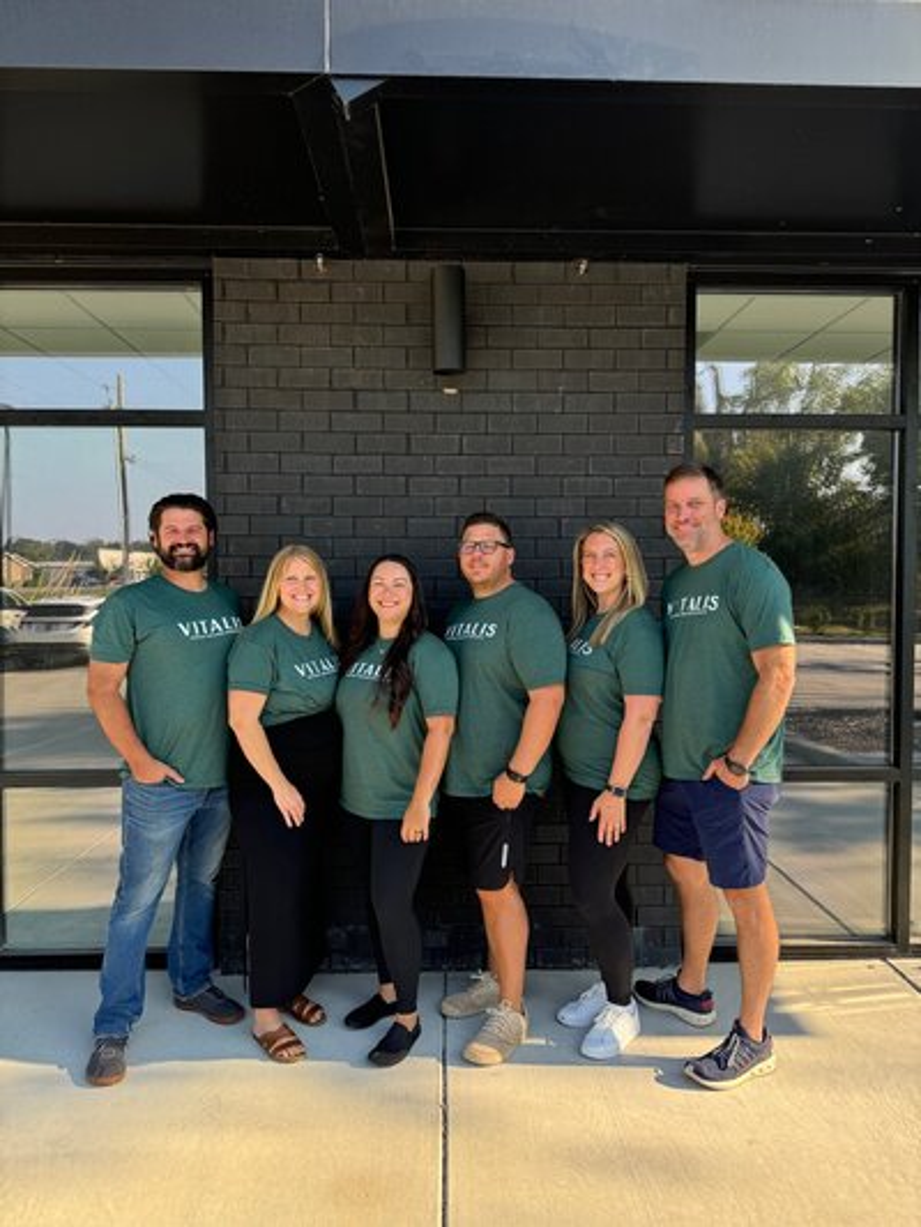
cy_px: 614
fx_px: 851
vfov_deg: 71.6
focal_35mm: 24
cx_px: 460
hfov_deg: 56.8
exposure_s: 1/522
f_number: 1.78
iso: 80
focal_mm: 6.76
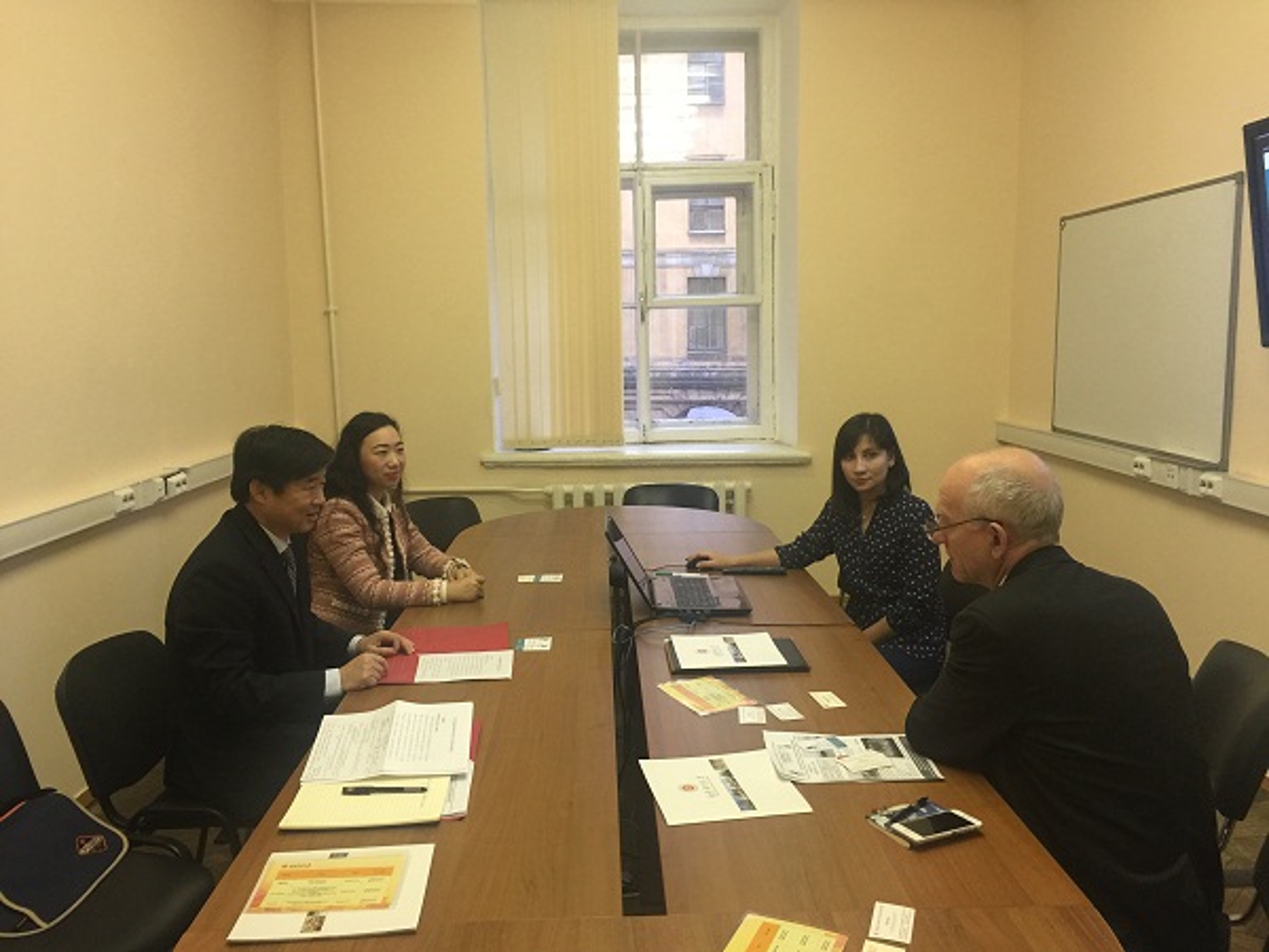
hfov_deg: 61.7
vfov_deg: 48.2
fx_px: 1063
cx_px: 634
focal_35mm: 29
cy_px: 476
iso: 80
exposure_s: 1/17
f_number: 2.2
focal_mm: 4.15
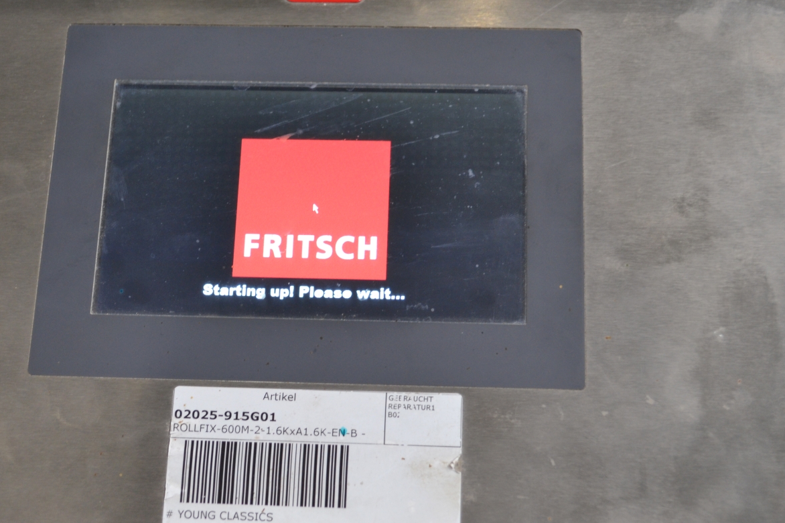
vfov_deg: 19.0
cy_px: 262
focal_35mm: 72
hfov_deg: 28.2
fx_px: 1563
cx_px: 342
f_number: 5
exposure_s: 1/15
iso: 450
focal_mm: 35
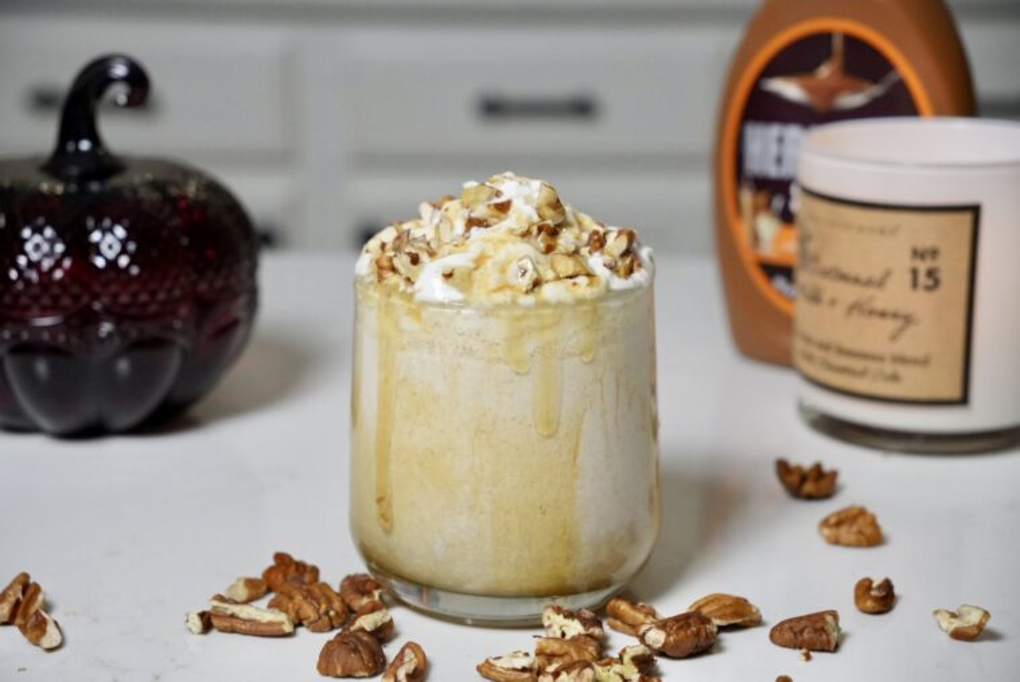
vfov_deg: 19.7
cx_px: 510
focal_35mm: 69
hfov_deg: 29.1
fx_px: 1965
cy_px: 341
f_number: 4.5
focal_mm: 46.2
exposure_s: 1/250
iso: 2500
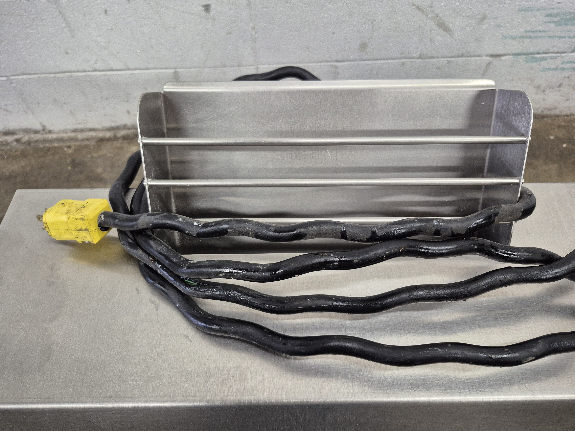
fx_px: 382
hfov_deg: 73.9
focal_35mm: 23
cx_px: 288
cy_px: 216
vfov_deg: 58.9
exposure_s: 1/120
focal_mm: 5.4
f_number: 1.8
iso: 400
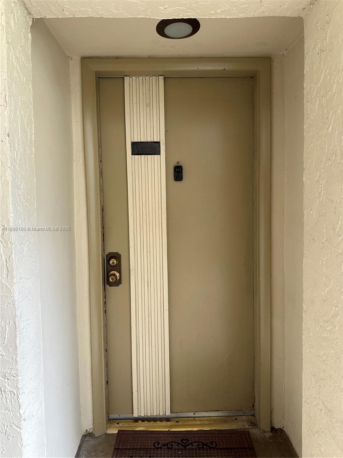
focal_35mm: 24
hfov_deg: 56.8
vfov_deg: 71.6
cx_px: 172
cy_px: 229
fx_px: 317
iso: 64
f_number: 1.78
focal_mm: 6.86
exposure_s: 1/224
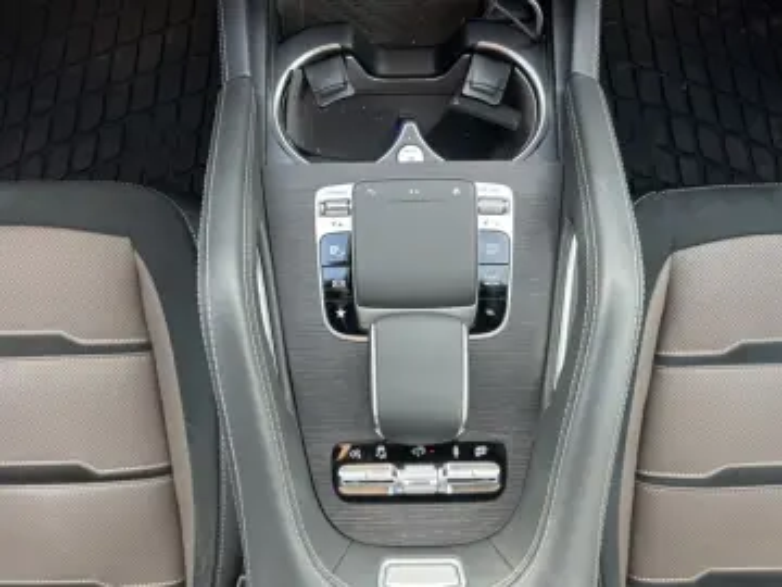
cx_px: 391
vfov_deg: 53.1
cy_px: 294
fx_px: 587
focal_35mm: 26
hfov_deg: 67.3
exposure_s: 1/102
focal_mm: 5.7
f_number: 1.5
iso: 125
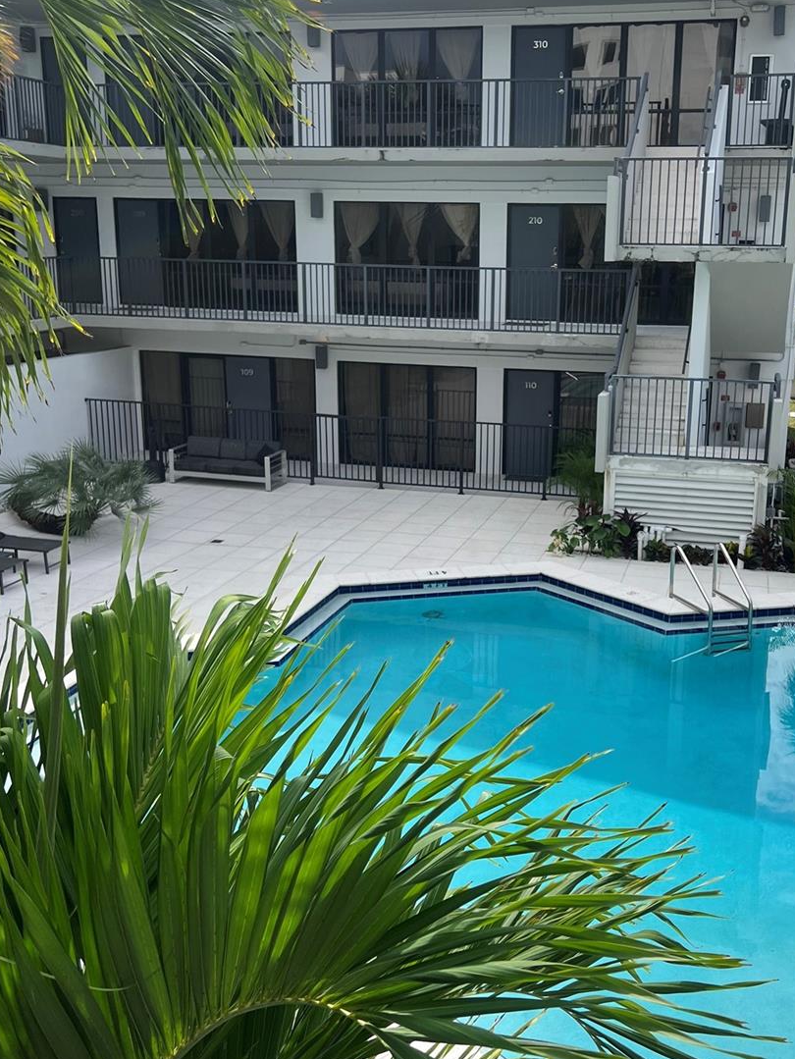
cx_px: 479
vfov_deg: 50.1
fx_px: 1132
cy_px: 500
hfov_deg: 38.5
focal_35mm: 37
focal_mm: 5.7
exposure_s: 1/3704
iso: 50
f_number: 1.5
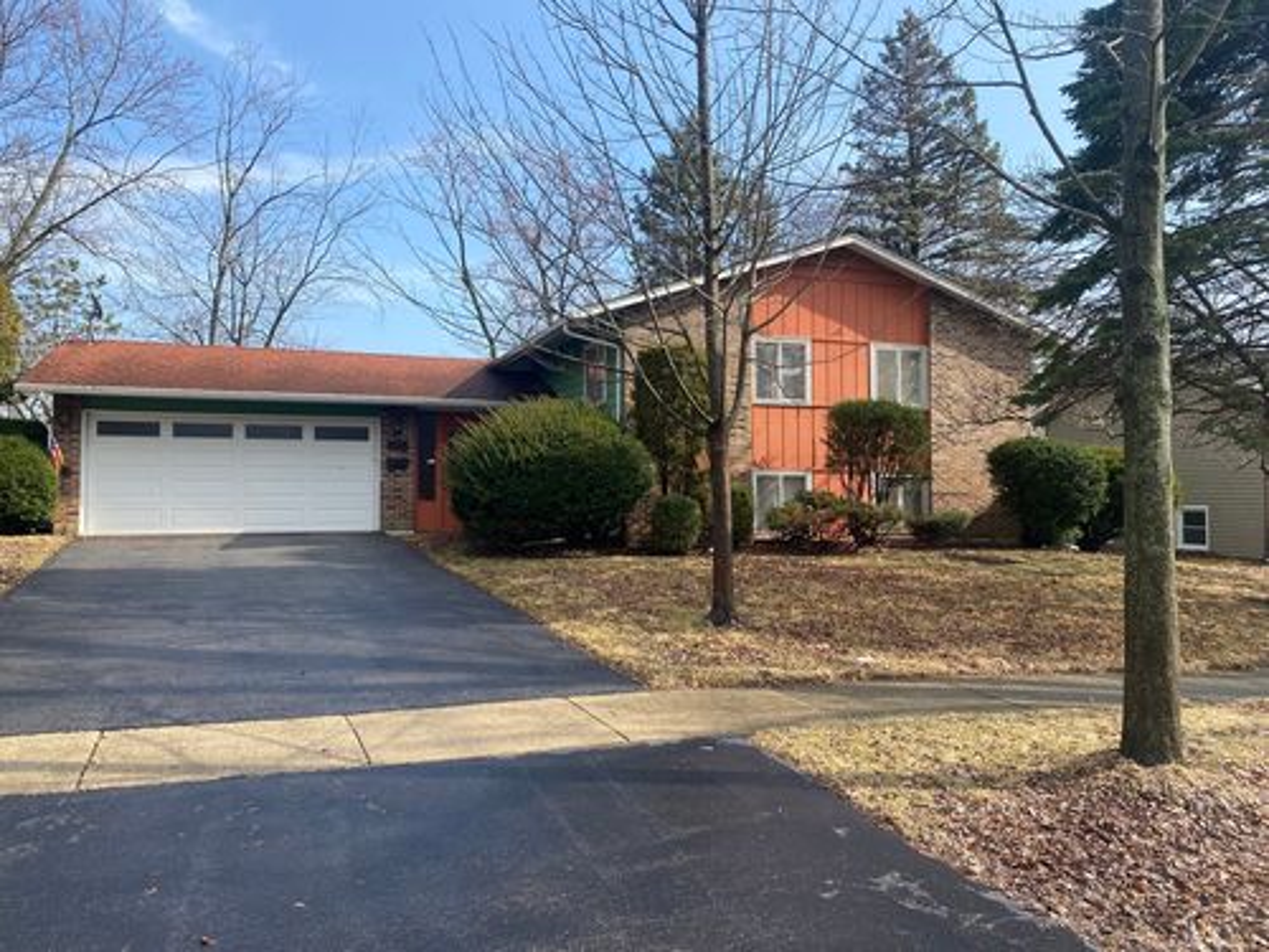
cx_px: 634
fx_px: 953
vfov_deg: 53.1
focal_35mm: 26
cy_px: 476
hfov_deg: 67.3
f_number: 1.8
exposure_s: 1/1608
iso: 32
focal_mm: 4.25
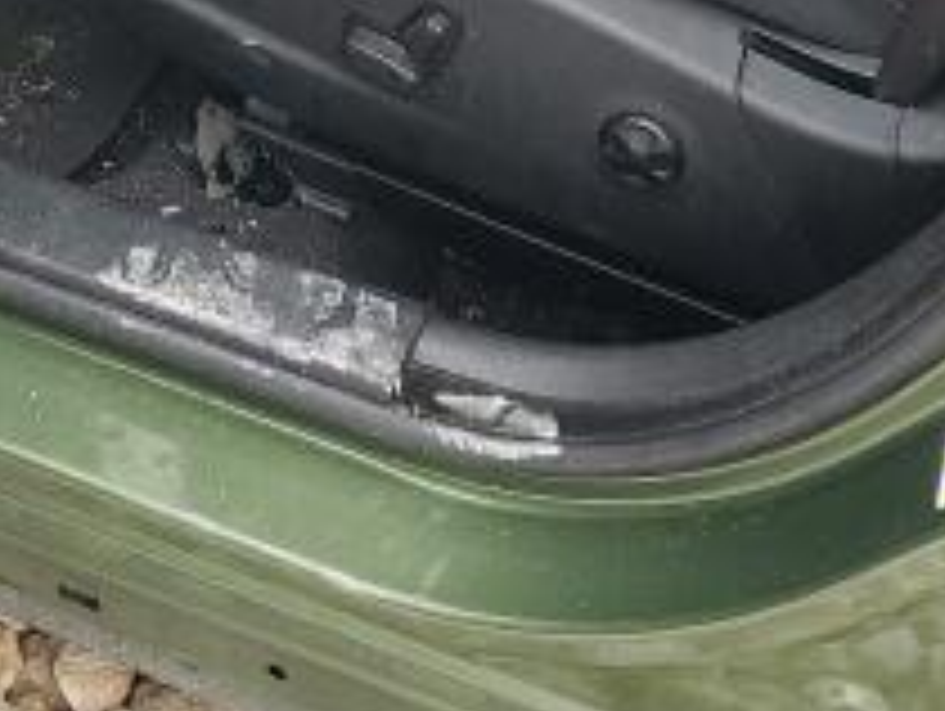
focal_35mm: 99
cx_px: 270
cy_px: -454
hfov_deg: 19.7
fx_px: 2706
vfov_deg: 13.8
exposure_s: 1/164
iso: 50
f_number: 1.5
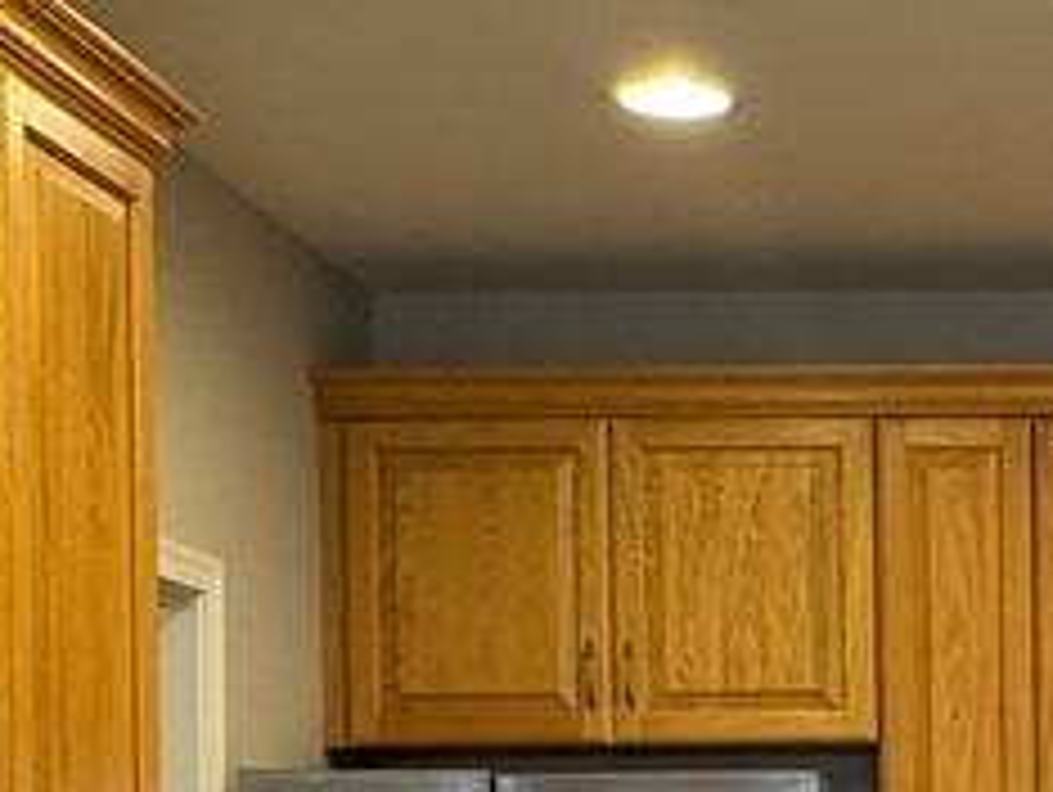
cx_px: 1264
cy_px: 954
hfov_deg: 21.2
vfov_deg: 16.5
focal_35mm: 86
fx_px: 2619
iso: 200
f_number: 2.2
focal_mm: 2.22
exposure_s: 1/60
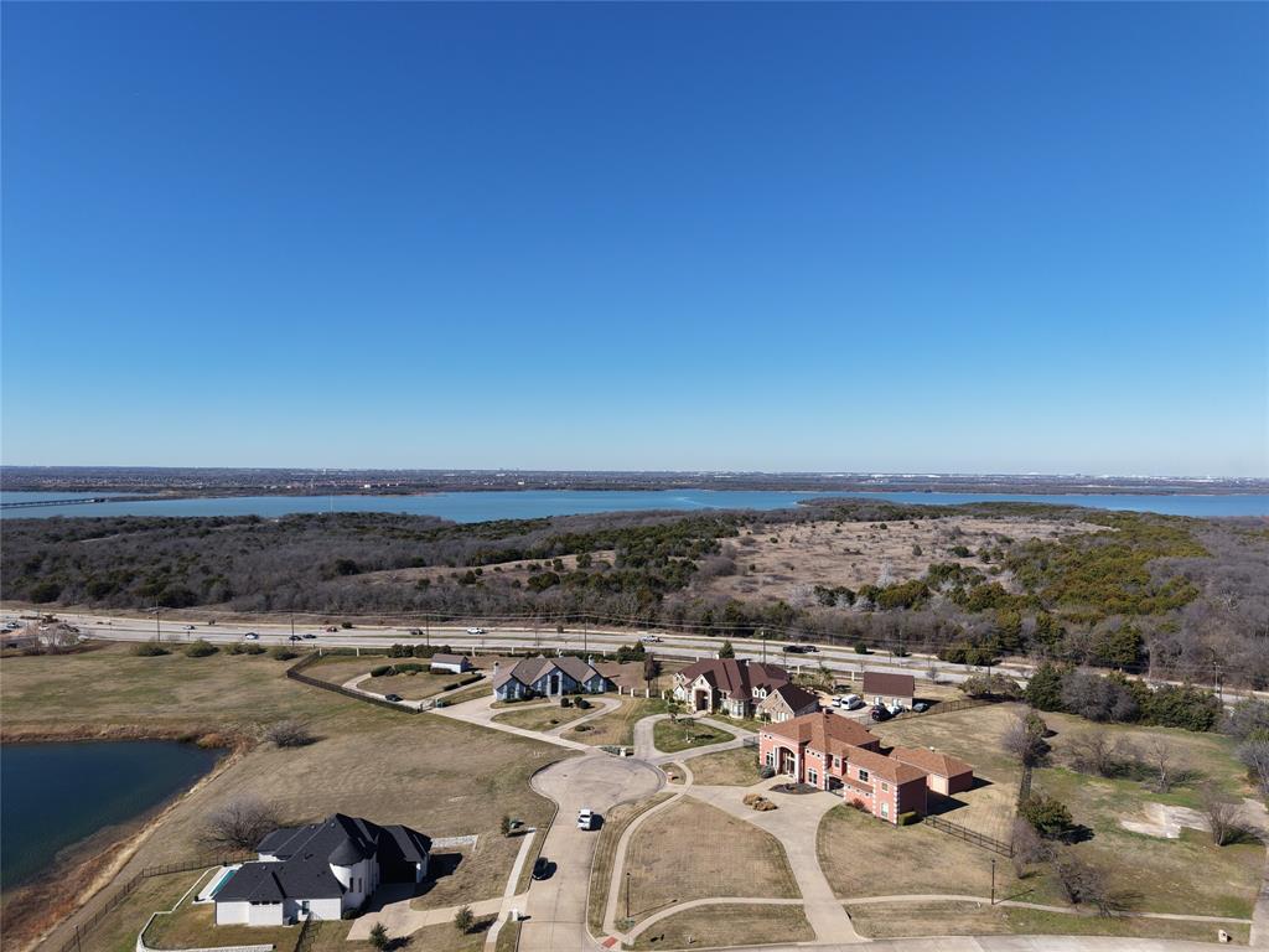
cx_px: 634
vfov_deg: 56.8
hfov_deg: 71.6
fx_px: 880
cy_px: 476
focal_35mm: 24
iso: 110
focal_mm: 8.67
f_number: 1.8
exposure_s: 1/3200
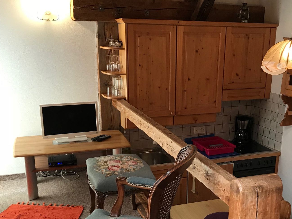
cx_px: 184
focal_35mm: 44
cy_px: 142
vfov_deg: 32.6
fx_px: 371
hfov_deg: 42.6
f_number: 1.8
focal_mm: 3.99
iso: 40
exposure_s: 1/25
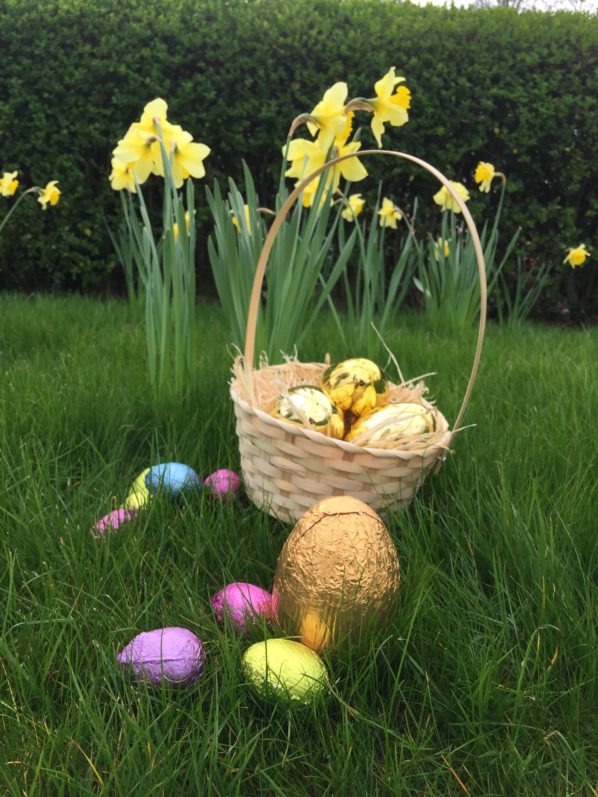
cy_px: 398
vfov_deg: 61.7
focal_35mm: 29
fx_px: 668
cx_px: 299
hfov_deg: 48.2
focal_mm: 4.15
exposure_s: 1/807
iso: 32
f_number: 2.2
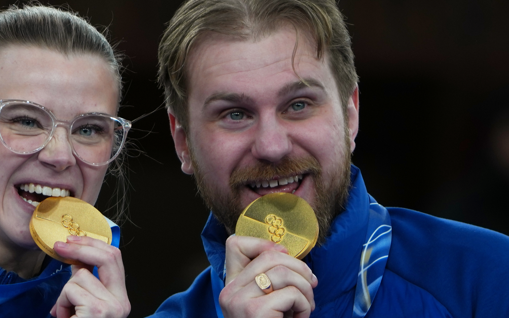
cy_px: 267
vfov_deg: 1.4
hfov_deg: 2.2
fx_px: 13220
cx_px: 197
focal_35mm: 953
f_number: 6.3
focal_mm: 338
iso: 400
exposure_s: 1/320
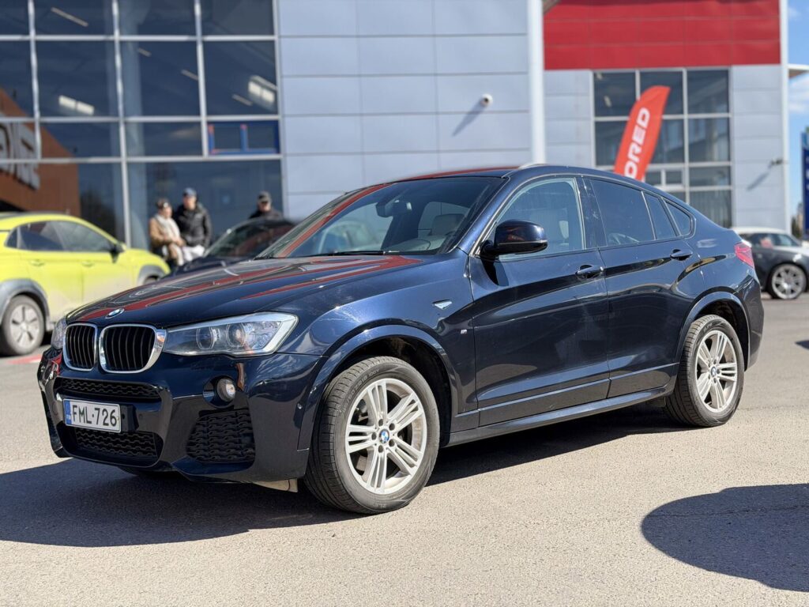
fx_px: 1122
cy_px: 304
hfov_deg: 39.7
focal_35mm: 48
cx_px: 404
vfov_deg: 30.3
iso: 64
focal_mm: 6.76
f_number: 1.78
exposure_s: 1/2577
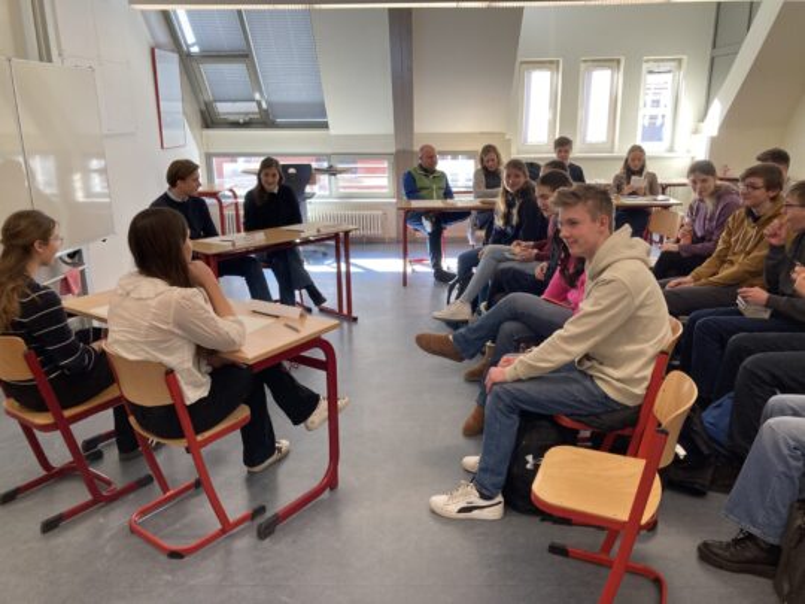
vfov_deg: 49.7
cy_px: 302
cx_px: 402
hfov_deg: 63.4
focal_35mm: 28
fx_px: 651
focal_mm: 3.99
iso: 64
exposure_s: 1/50
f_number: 1.8
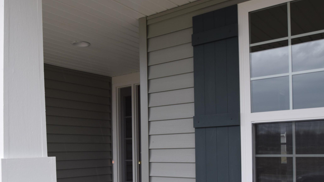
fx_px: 342
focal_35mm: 40
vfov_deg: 29.1
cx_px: 138
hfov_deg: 50.6
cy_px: 149
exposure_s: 1/125
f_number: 5.6
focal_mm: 17
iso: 400
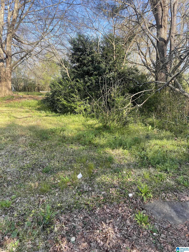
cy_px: 126
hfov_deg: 53.1
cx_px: 94
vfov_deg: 67.3
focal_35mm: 26
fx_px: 189
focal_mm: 5.1
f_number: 1.6
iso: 32
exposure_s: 1/592
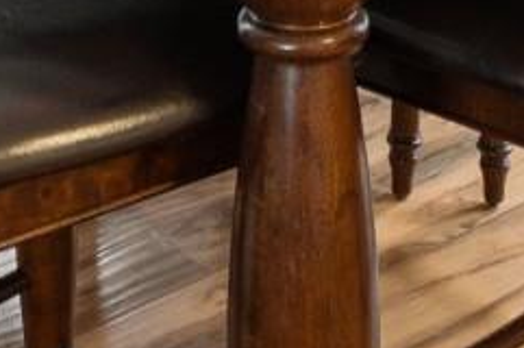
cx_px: 324
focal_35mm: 101
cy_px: -650
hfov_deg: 20.2
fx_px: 1468
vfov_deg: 10.3
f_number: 4.5
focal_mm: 10
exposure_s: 1/6
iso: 100
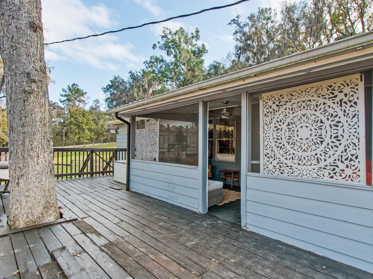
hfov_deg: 87.7
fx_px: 194
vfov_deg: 71.6
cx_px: 197
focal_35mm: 18
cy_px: 137
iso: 250
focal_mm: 10
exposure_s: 1/30
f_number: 9
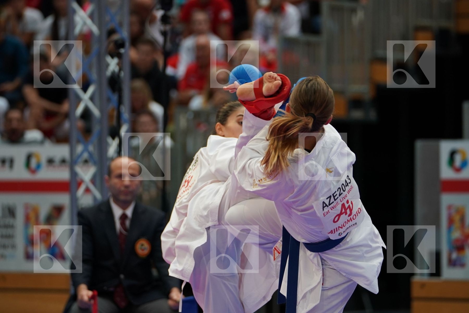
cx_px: 234
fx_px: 3022
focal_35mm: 232
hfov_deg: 8.9
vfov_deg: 5.9
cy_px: 156
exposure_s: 1/800
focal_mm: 155
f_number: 2.8
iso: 1000
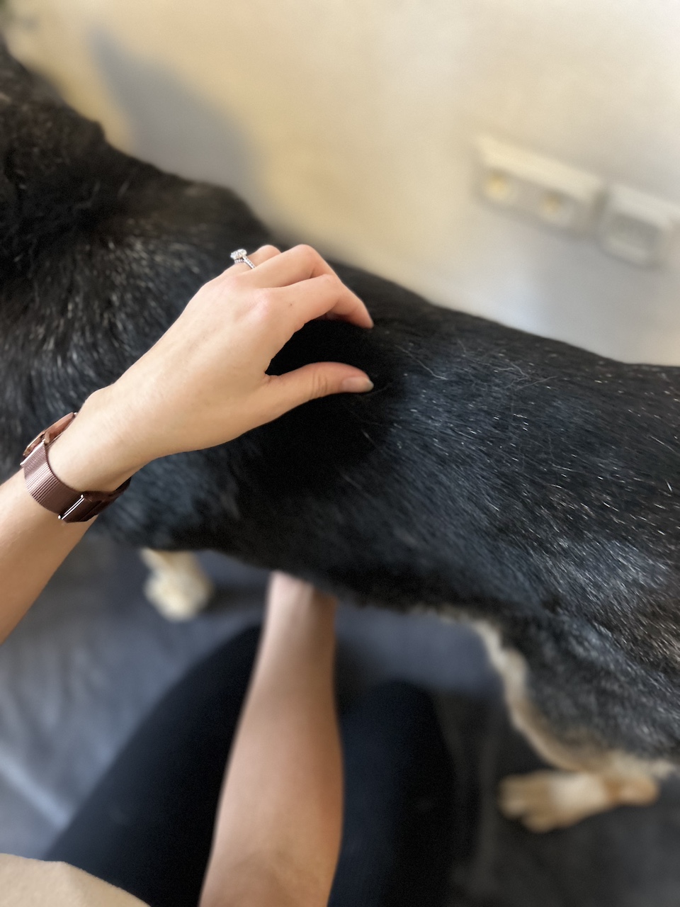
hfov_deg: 53.1
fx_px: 681
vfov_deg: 67.3
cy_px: 454
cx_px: 340
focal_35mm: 26
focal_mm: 5.7
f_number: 1.5
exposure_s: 1/33
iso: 500
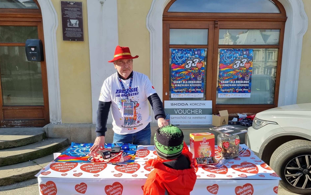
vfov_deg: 47.5
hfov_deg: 70.4
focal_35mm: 26
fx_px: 220
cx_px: 155
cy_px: 105
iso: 50
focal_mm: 6.7
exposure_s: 1/421
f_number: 1.8
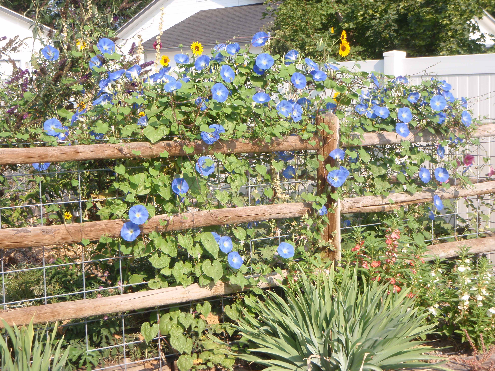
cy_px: 186
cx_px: 248
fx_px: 815
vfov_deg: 25.7
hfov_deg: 33.8
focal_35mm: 57
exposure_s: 1/160
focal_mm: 10.34
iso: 64
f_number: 5
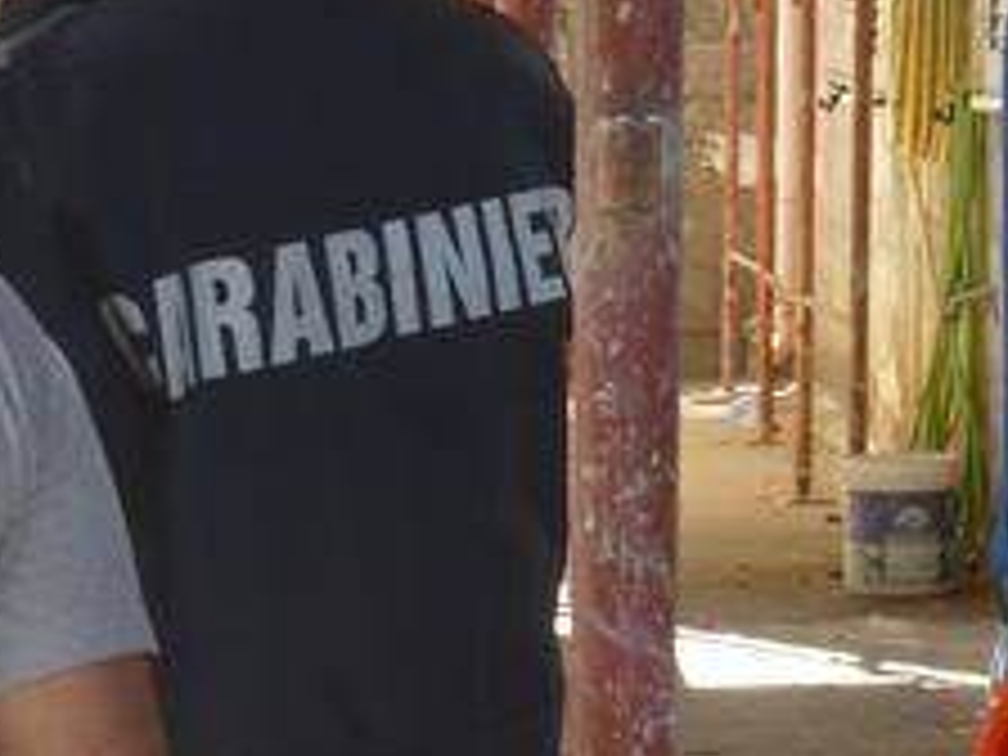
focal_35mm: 194
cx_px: 236
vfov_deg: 7.7
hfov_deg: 10.2
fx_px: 5649
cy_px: 322
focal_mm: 10.9
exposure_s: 1/40
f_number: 4.1
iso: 80
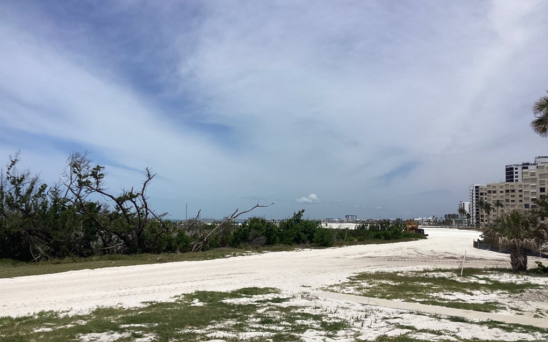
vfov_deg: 38.3
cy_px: 180
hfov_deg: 58.2
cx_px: 274
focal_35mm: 33
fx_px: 493
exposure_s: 1/3546
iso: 25
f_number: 2.4
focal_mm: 3.3
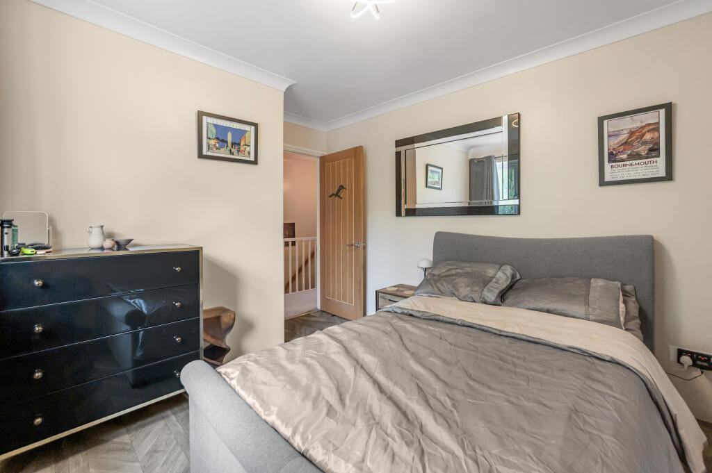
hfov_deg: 100.4
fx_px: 296
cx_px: 356
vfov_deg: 77.2
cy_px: 236
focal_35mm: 15
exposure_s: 1/60
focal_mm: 15
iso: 400
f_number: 6.3
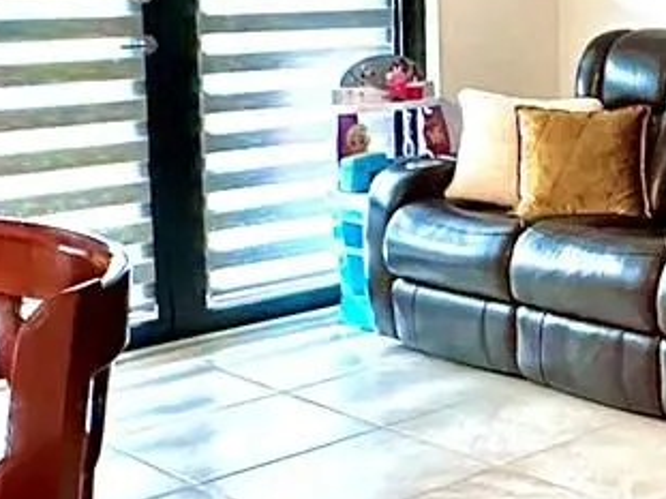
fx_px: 1385
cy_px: 90
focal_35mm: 72
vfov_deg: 20.2
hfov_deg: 22.5
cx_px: 981
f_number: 2.2
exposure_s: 1/60
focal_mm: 2.22
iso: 800
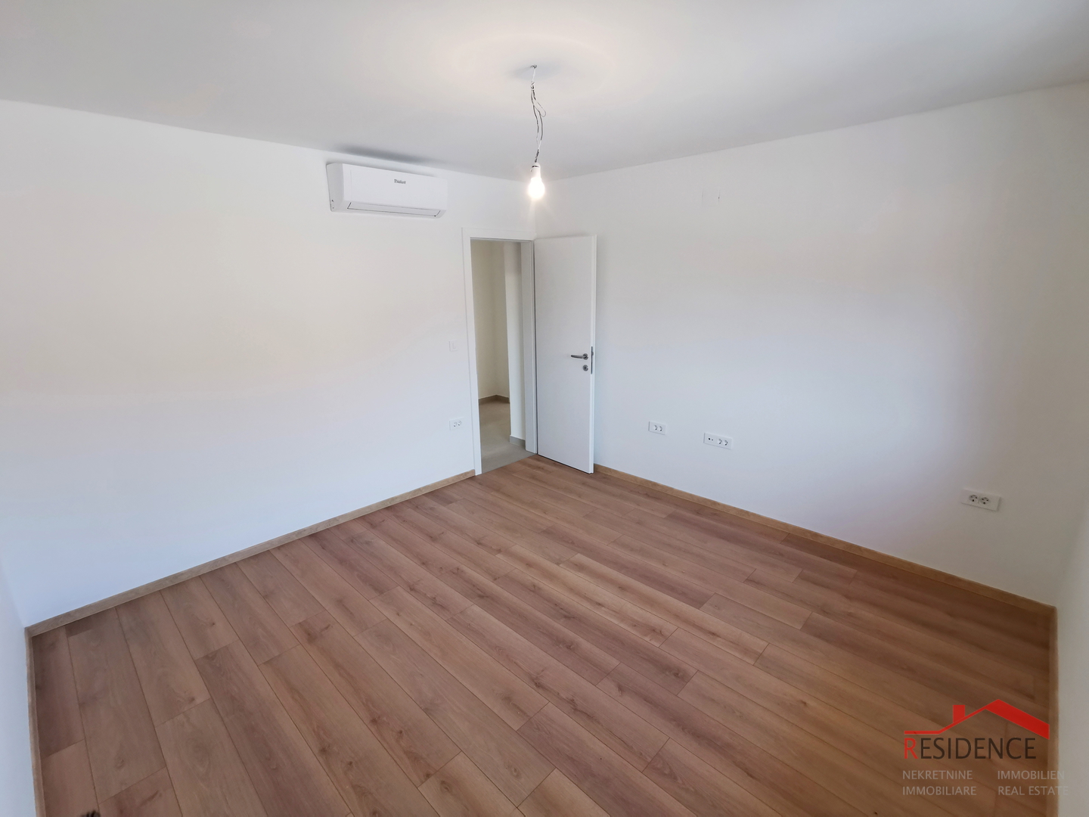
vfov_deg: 78.1
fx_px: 503
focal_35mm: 16
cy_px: 408
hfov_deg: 94.5
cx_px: 544
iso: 200
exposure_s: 1/60
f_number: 2.2
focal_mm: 2.35
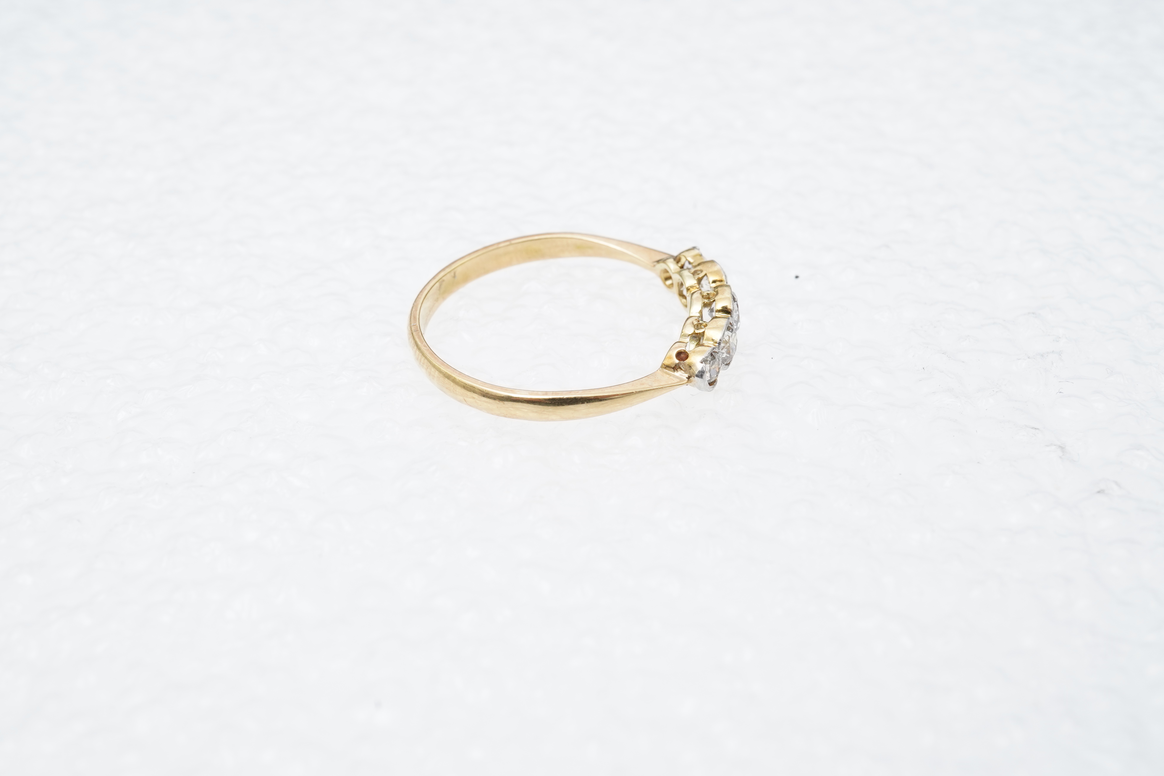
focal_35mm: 45
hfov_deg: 43.6
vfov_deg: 29.9
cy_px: 388
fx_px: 1455
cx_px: 582
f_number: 20
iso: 640
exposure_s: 1/100
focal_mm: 30
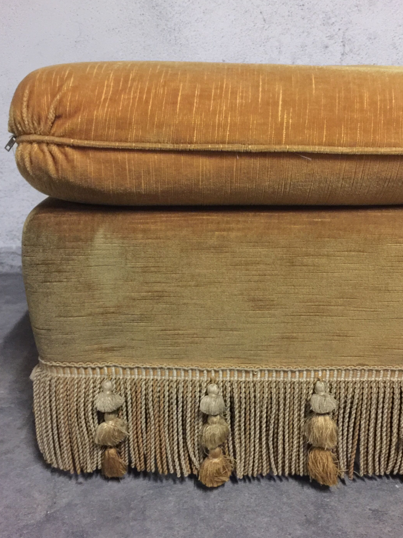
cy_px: 264
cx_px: 216
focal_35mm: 34
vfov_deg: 54.0
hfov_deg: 41.8
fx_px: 528
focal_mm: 4.15
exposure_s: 1/4
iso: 200
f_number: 2.2
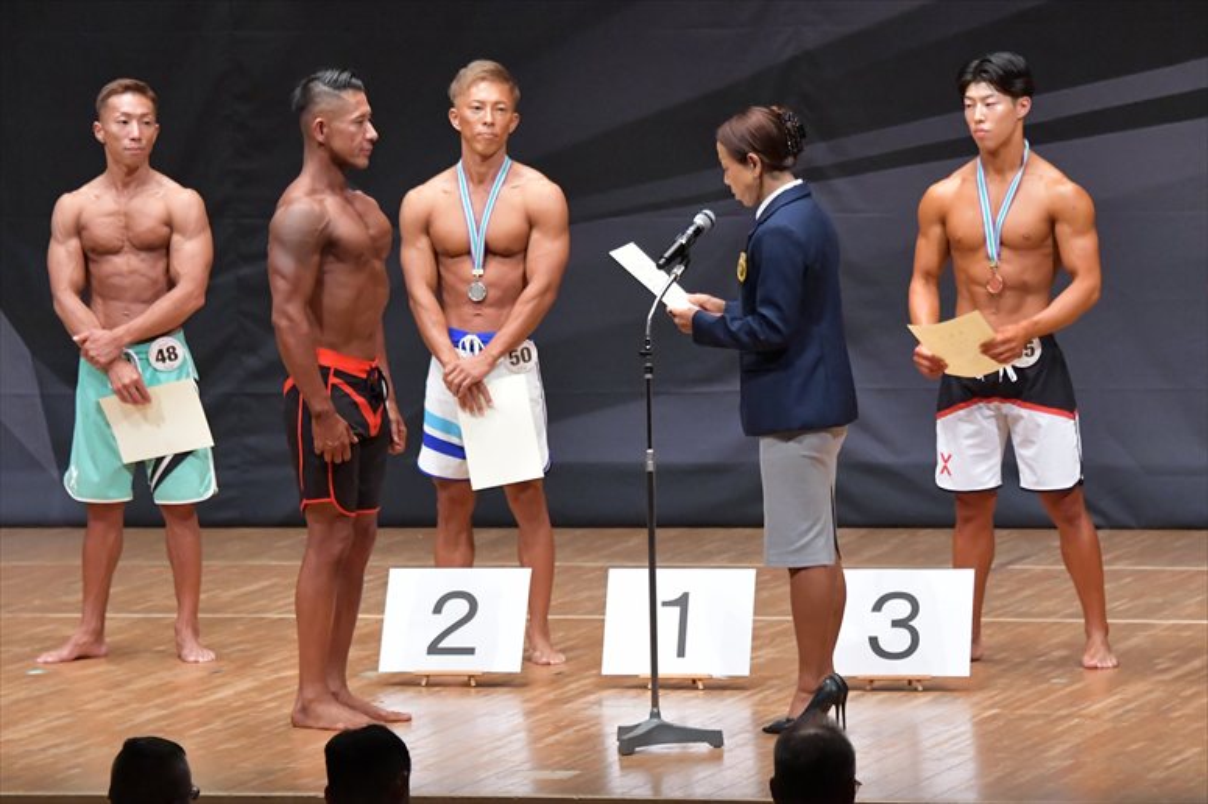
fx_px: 8553
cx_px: 604
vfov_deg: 5.4
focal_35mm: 255
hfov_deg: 8.1
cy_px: 402
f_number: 5.6
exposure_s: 1/400
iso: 8000
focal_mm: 170
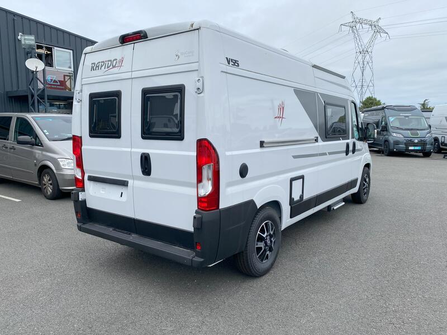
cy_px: 168
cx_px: 224
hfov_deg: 67.3
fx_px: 336
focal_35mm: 26
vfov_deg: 53.1
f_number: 1.8
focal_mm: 4.25
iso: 32
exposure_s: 1/2183
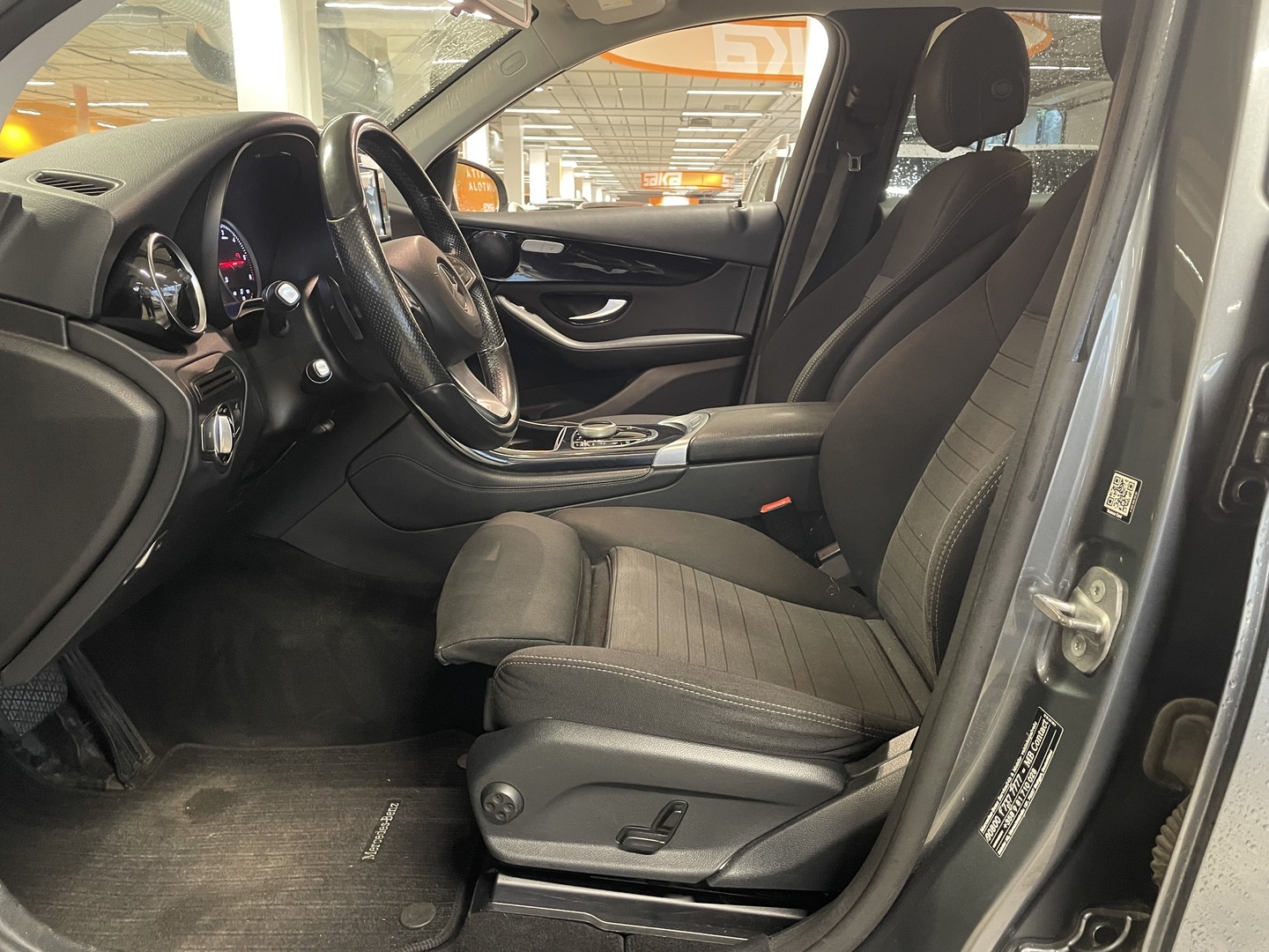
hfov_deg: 67.3
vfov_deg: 53.1
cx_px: 634
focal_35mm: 26
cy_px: 476
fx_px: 953
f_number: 1.6
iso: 500
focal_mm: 4.2
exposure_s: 1/30
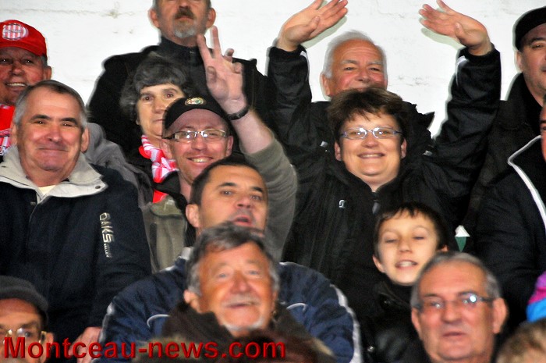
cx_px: 273
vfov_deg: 5.4
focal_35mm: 255
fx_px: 3863
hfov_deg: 8.1
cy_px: 182
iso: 3200
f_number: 7.1
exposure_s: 1/60
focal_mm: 170
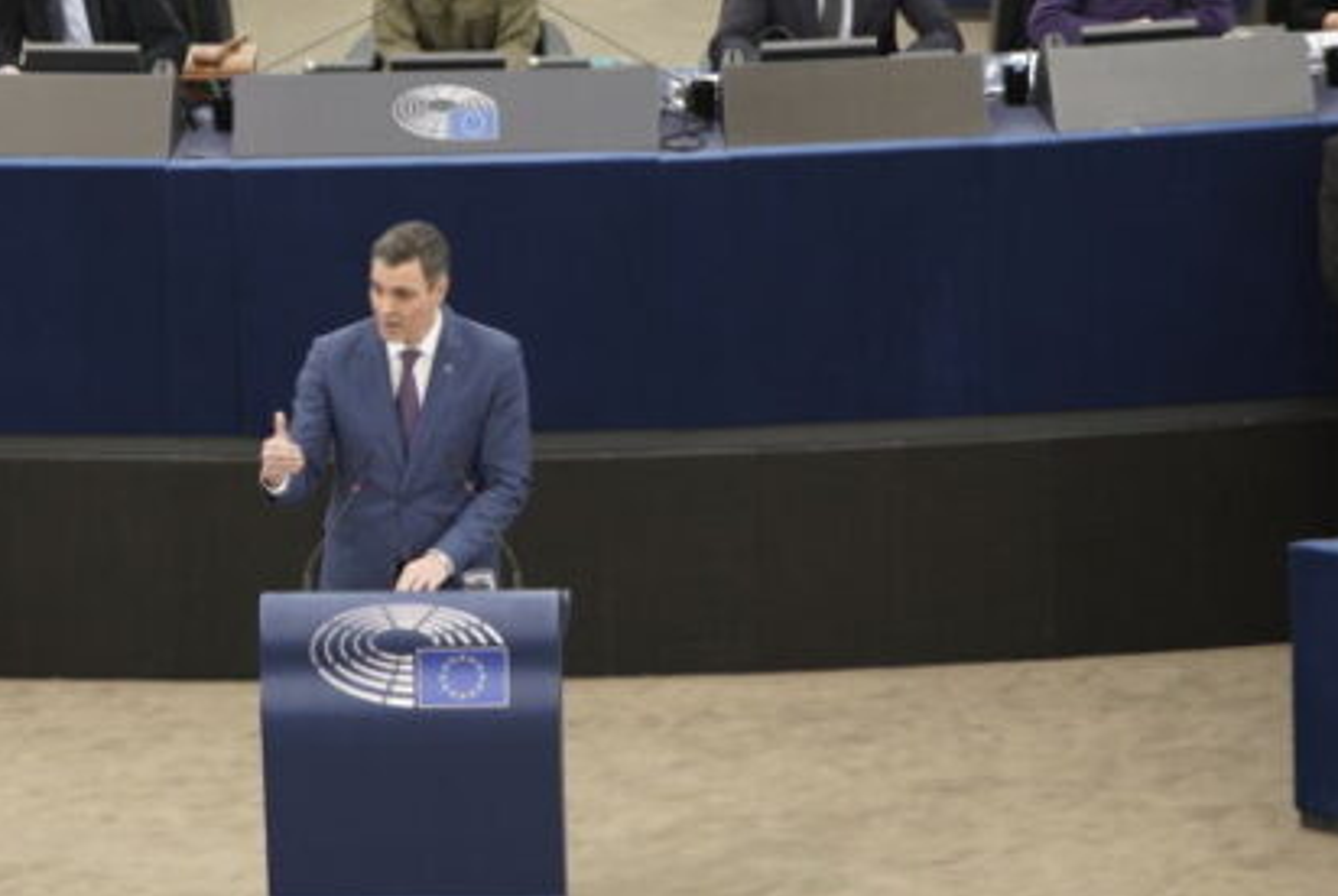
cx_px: 334
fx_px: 13883
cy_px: 286
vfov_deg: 3.7
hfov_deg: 5.5
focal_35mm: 373
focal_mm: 200
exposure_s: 1/125
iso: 1250
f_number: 3.2
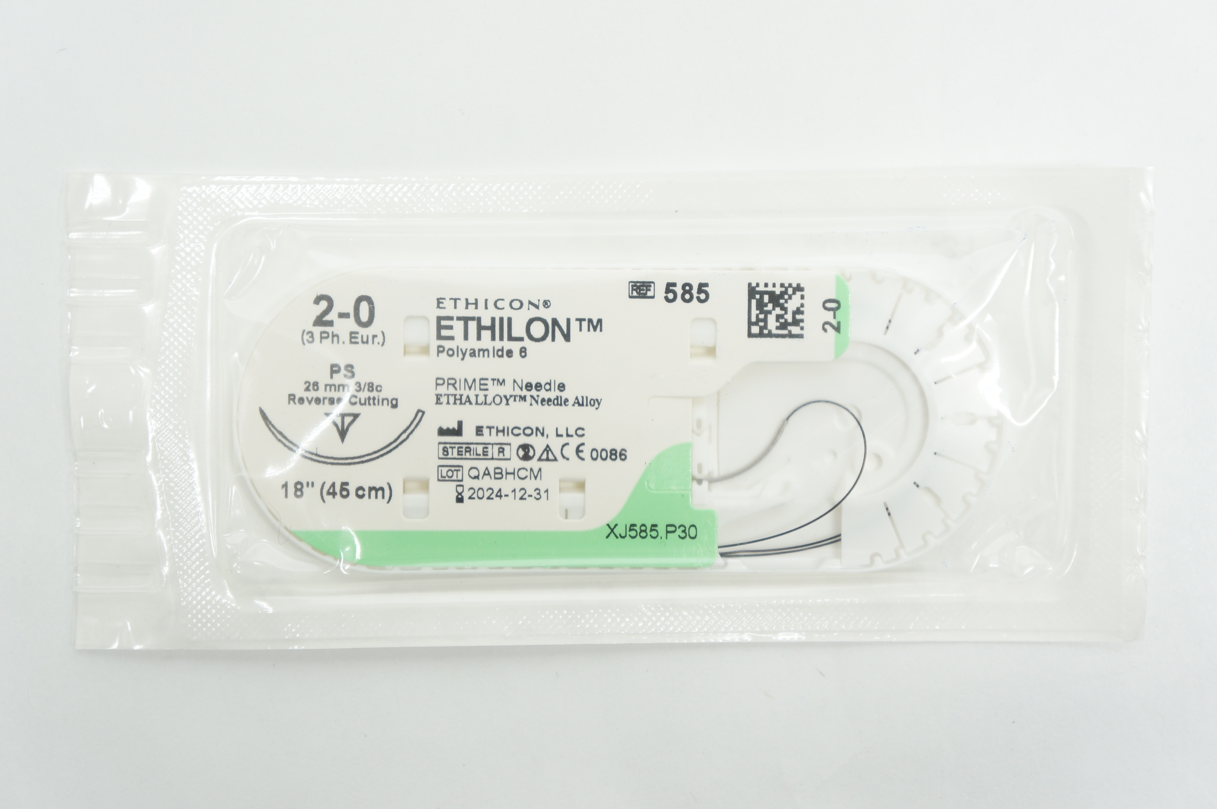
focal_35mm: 60
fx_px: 2026
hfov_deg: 33.4
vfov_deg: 22.6
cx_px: 608
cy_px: 404
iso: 400
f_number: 4.5
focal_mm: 40
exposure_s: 1/60
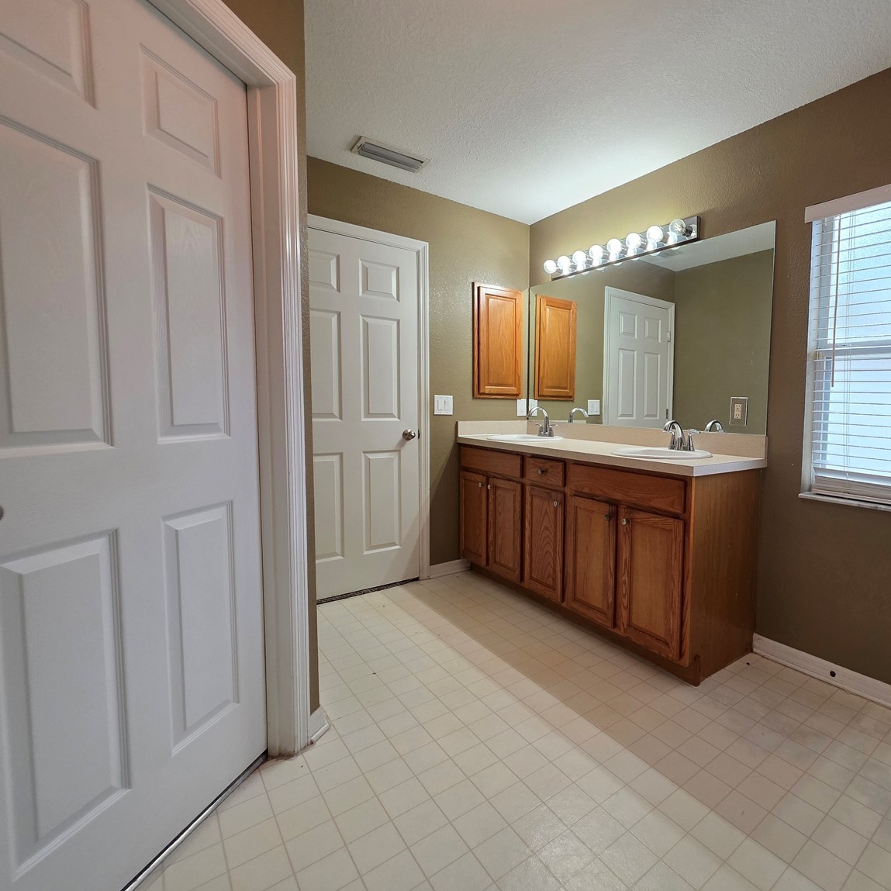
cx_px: 608
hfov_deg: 83.8
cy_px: 445
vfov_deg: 87.4
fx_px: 466
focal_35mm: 16
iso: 160
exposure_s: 1/120
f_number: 1.9
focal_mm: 2.2
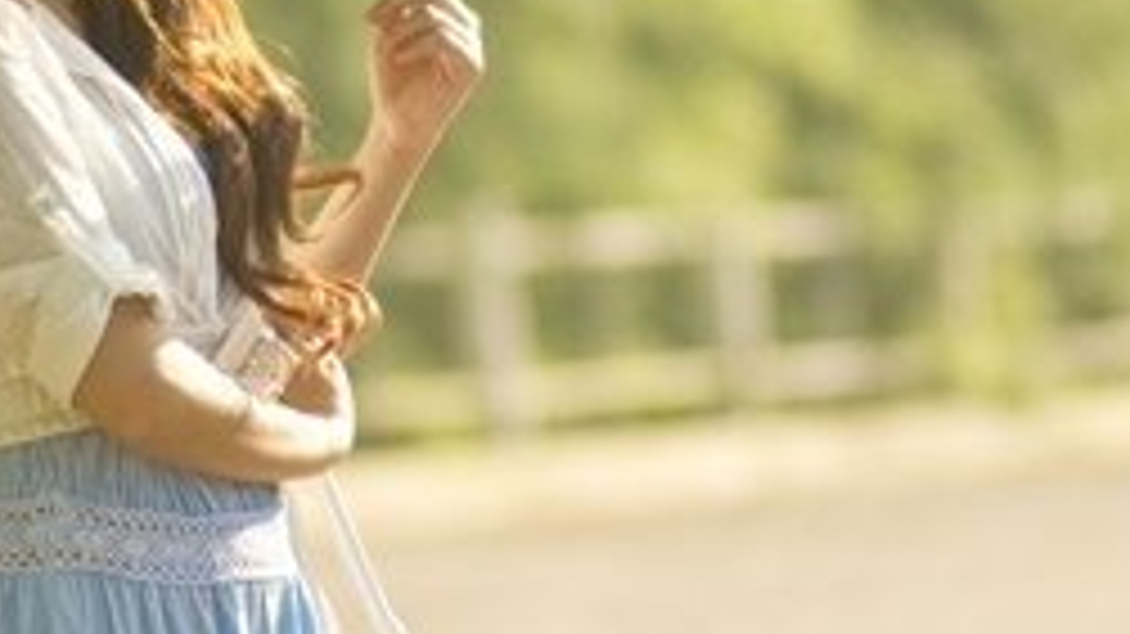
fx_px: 29983
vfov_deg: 1.2
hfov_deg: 2.2
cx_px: 468
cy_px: 196
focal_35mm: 1001
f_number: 5.6
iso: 400
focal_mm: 300
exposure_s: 1/750
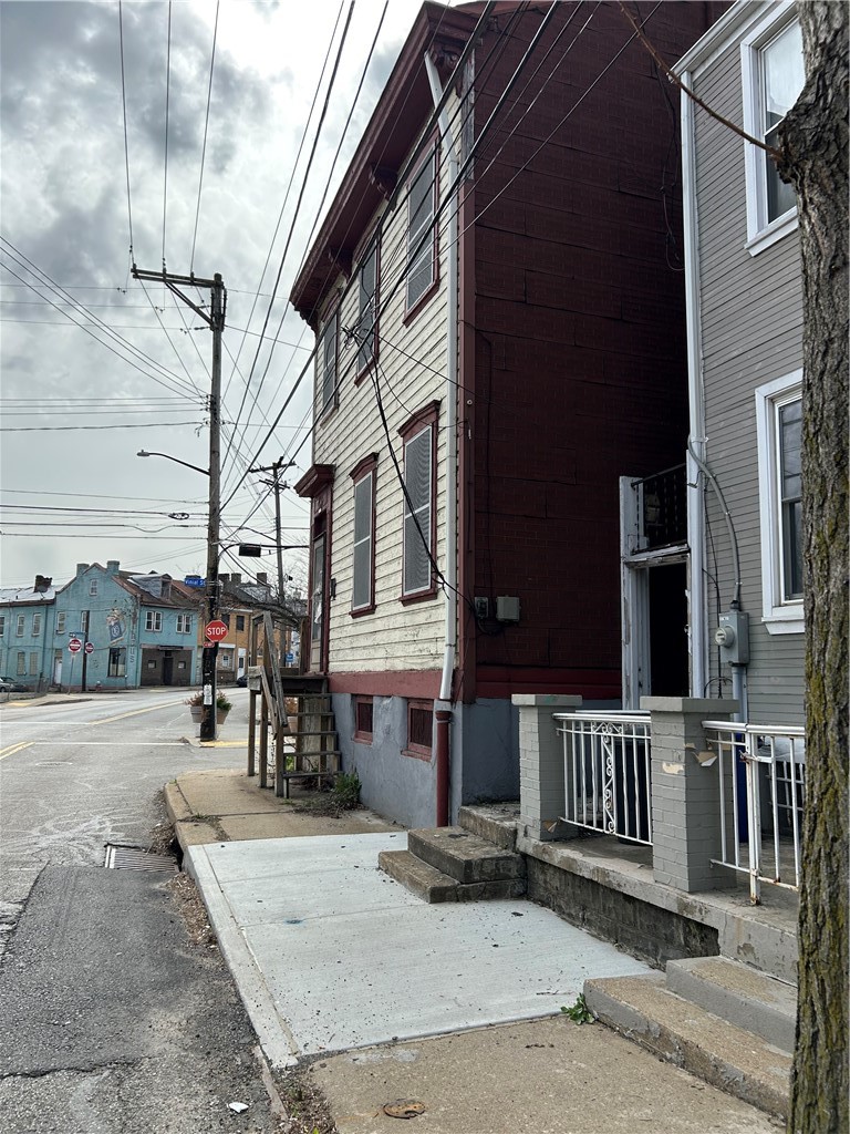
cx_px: 425
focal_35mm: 26
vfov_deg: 67.3
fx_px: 851
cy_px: 567
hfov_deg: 53.1
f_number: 1.5
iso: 50
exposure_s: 1/3257
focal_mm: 5.7
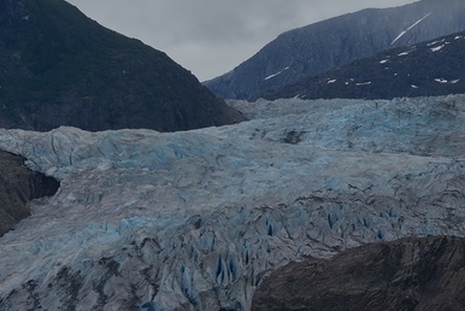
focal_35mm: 232
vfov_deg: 5.9
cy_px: 46
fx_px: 2999
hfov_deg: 8.9
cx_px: 275
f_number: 10
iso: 100
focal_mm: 70
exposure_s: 1/400
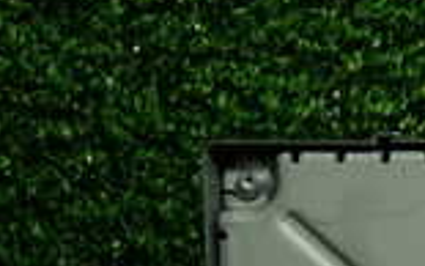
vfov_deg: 10.0
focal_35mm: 123
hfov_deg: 14.8
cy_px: 488
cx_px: 770
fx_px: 1425
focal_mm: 5.4
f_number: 2.3
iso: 200
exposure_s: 1/60
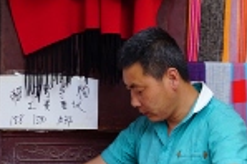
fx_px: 969
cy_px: 178
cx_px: 45
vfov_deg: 9.6
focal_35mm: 141
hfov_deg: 14.4
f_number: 4.5
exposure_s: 1/60
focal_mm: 35
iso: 100
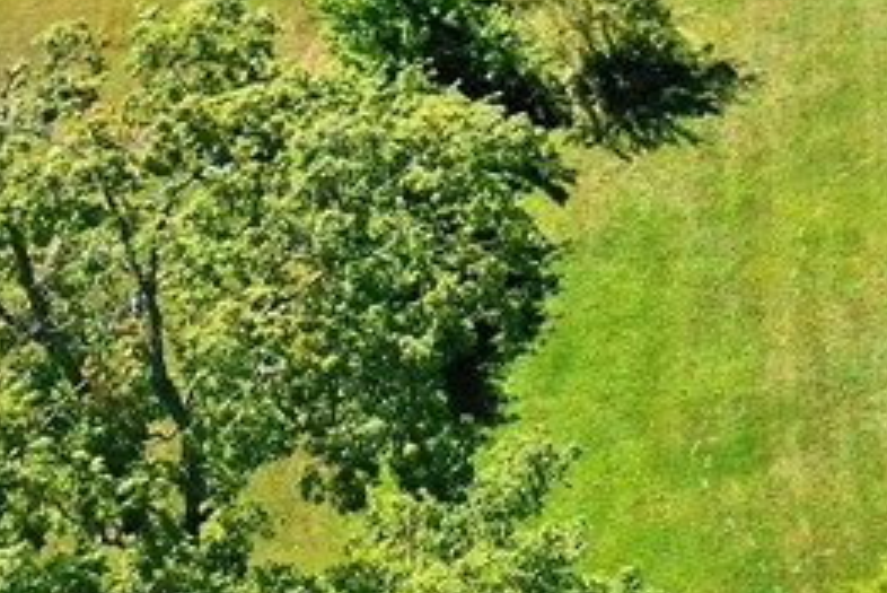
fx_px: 2860
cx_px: 1656
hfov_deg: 15.0
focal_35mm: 116
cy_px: -346
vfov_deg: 11.3
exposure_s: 1/320
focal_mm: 10.26
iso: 100
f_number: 5.6
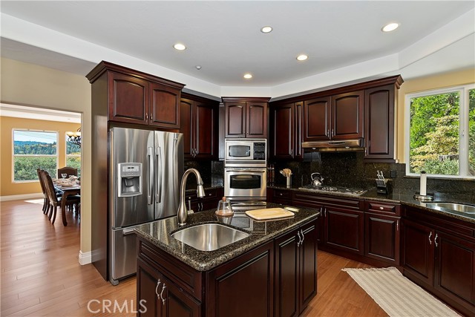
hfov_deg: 100.4
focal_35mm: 15
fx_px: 198
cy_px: 158
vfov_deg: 77.4
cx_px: 238
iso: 320
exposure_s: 1/30
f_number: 8
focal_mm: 10
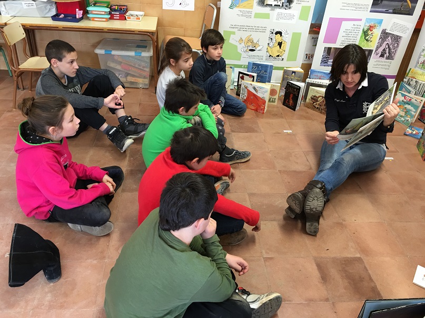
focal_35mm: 29
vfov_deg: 48.2
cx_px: 212
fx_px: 356
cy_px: 159
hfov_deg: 61.7
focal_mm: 4.15
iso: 50
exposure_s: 1/17
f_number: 2.2
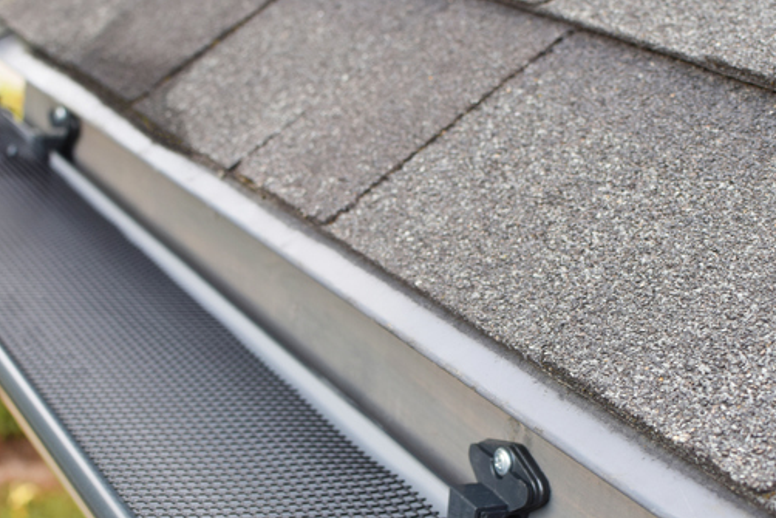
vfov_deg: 18.0
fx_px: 1633
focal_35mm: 76
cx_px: 431
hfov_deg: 26.7
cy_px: 304
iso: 200
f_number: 5.6
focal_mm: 35
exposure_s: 1/60
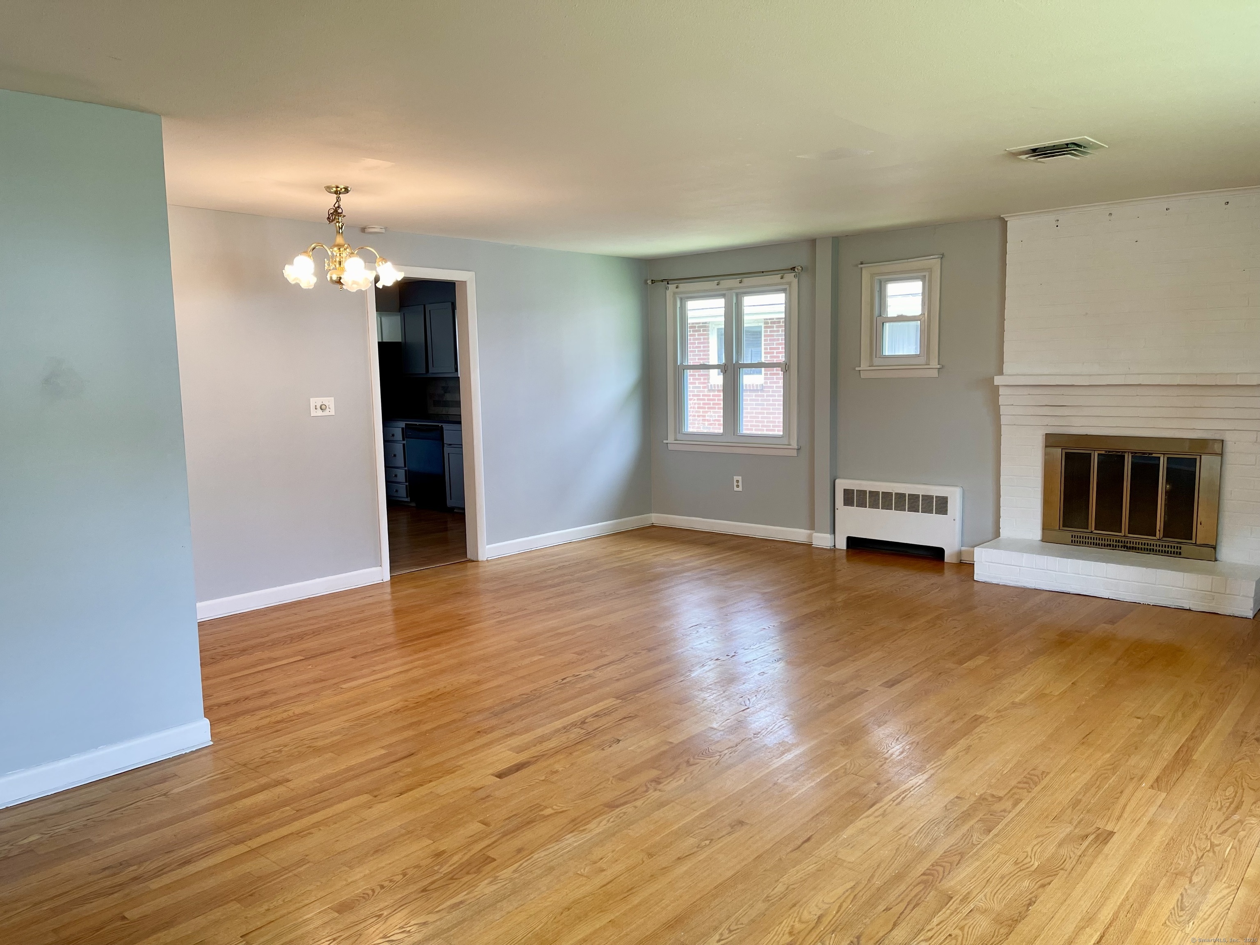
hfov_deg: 69.4
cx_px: 630
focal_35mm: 25
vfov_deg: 54.9
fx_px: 910
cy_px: 472
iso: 100
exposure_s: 1/120
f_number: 1.6
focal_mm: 5.1
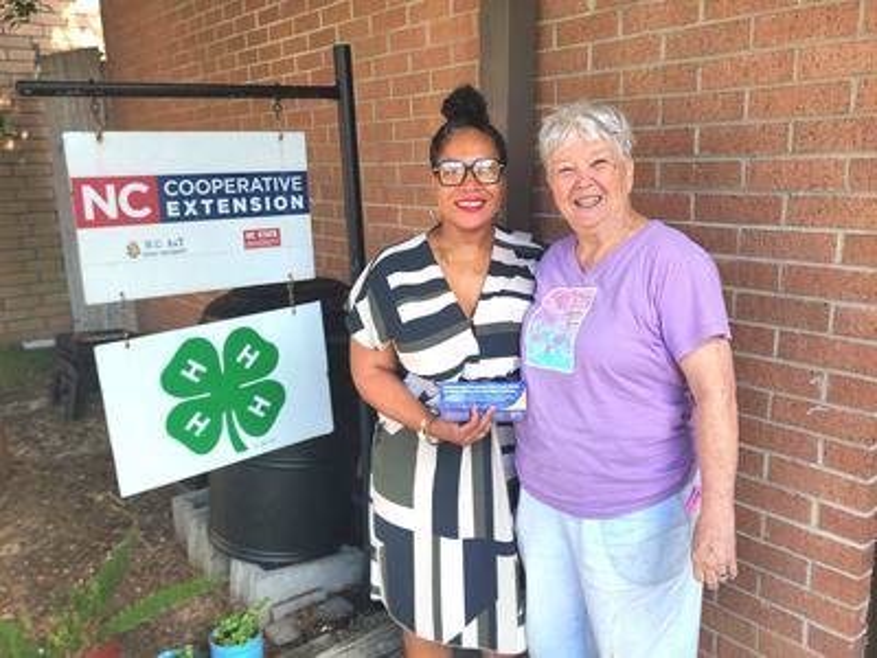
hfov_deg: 73.9
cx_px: 438
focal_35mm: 23
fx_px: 583
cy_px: 329
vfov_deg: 58.9
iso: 12
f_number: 1.8
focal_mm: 6.4
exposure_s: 1/204
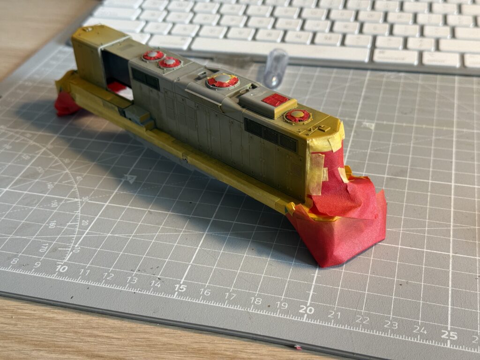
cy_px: 180
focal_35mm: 48
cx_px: 240
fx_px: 666
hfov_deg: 39.7
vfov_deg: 30.3
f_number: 1.78
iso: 64
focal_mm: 6.76
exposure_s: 1/50
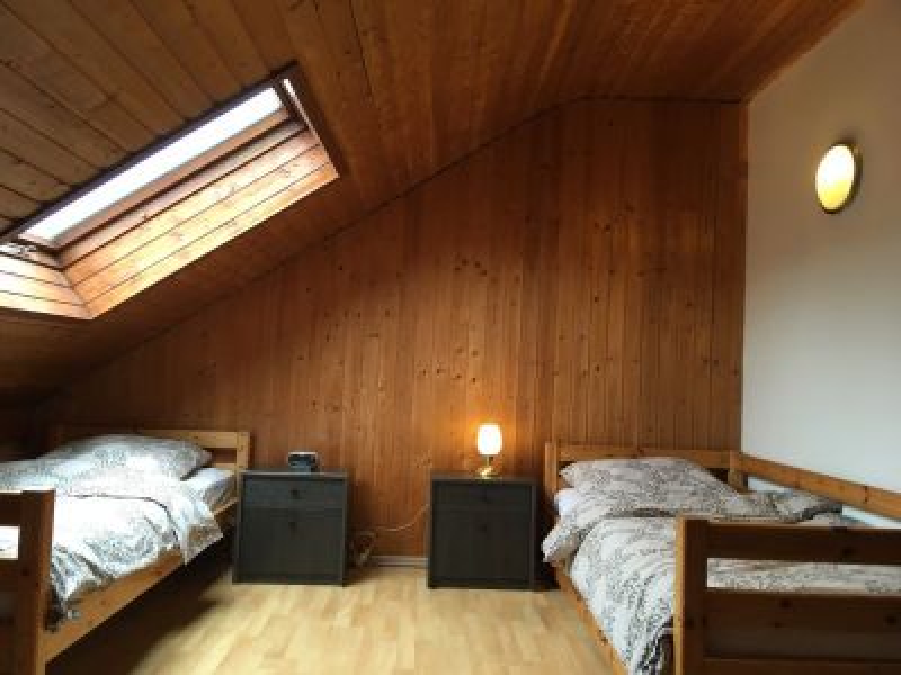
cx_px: 450
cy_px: 338
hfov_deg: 61.7
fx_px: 755
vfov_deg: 48.2
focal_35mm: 29
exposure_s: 1/33
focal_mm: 4.15
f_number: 2.2
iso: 50
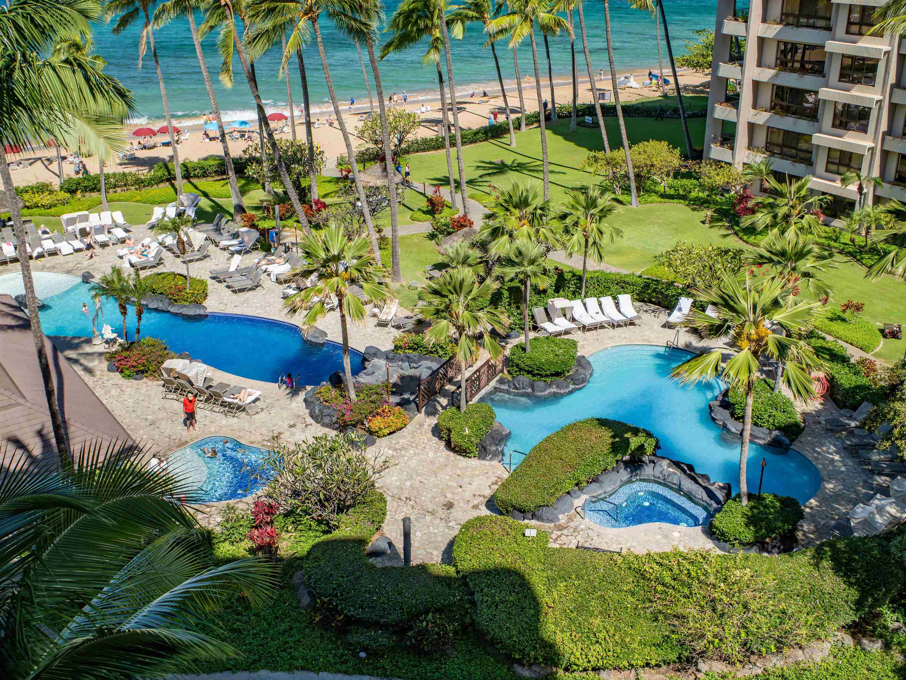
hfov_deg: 51.3
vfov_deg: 39.7
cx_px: 453
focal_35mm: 36
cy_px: 340
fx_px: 943
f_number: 5.6
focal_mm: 18
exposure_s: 1/1000
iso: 400
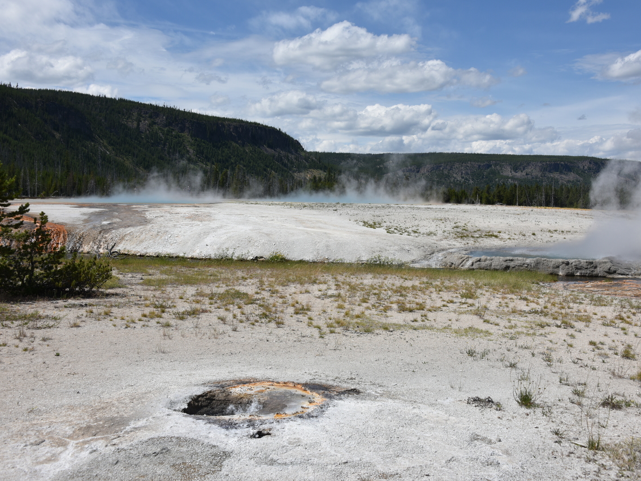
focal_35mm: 38
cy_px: 240
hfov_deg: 48.9
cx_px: 350
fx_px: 704
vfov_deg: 37.7
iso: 100
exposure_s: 1/400
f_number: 10
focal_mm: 35
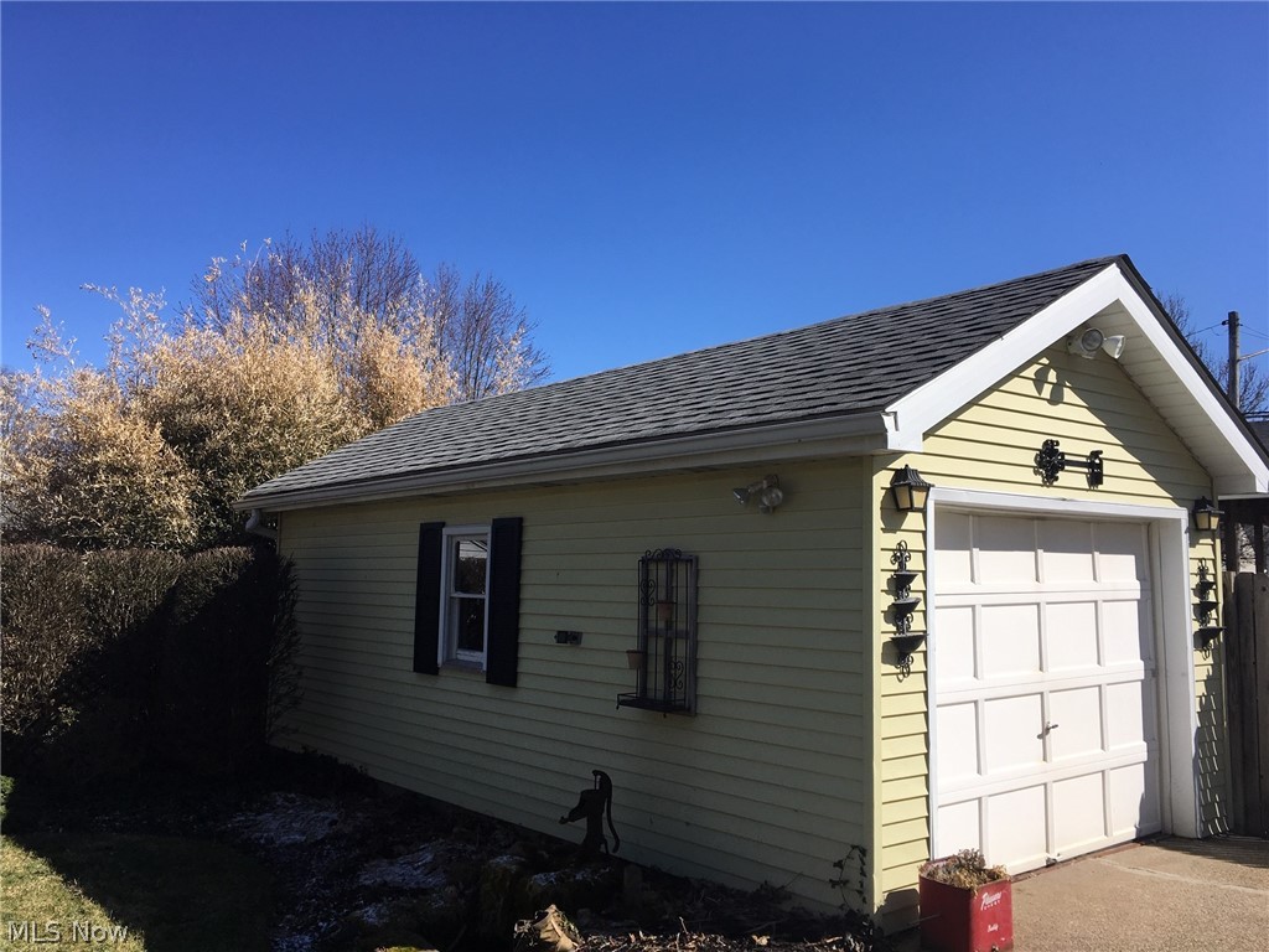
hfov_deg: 61.7
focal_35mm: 29
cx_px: 634
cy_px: 476
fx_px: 1063
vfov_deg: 48.2
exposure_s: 1/2137
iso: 25
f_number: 2.2
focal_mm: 4.15
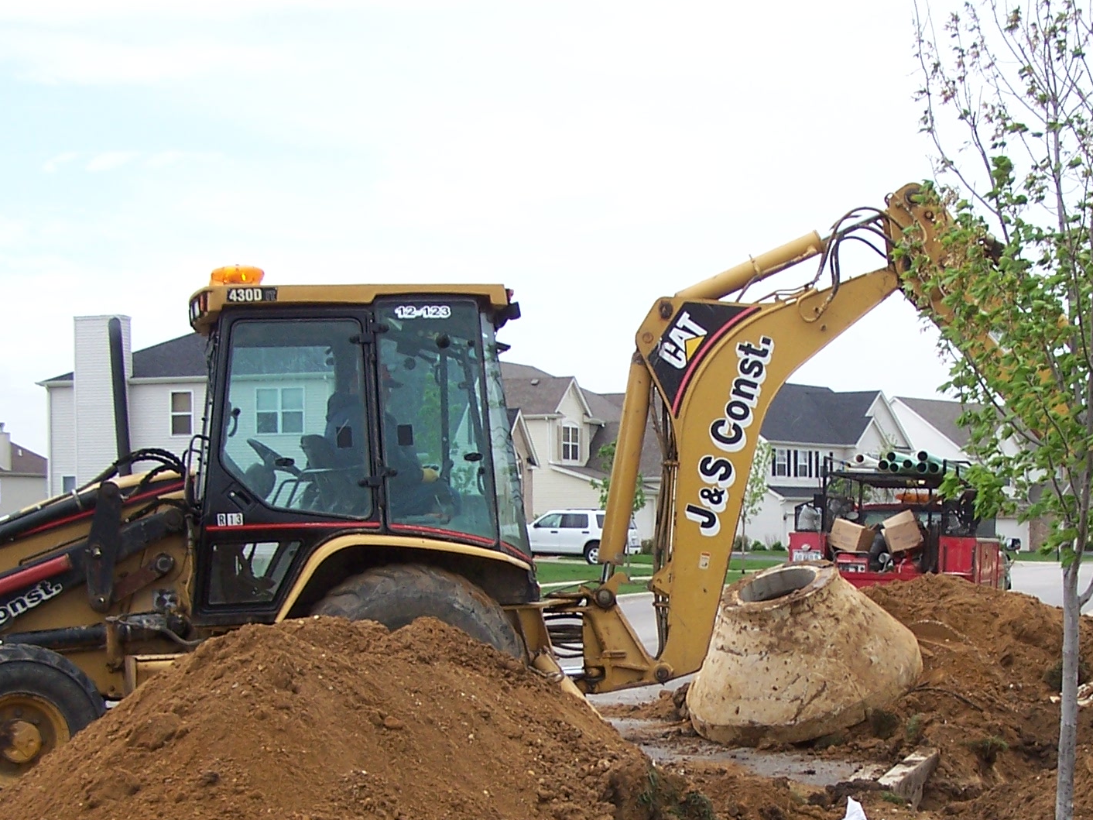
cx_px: 729
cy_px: 651
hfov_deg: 31.0
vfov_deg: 23.3
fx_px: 1958
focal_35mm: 62
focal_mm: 6.3
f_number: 2.8
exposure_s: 1/500
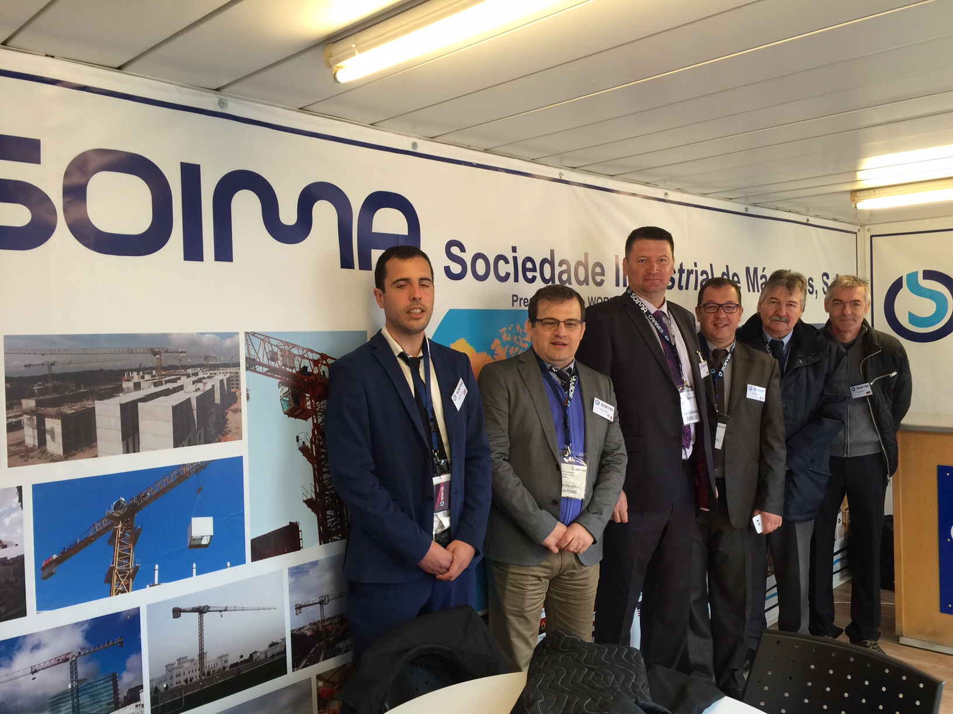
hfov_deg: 61.7
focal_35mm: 29
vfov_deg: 48.2
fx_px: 798
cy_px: 357
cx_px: 476
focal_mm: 4.15
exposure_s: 1/17
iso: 40
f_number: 2.2
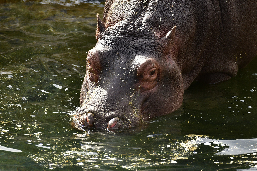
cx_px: 128
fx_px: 1785
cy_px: 86
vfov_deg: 5.5
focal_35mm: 250
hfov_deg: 8.2
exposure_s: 1/1000
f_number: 7.1
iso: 800
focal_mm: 250
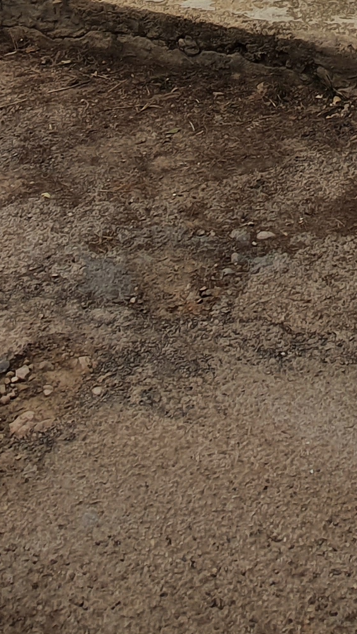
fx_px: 1094
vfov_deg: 24.0
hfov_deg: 18.1
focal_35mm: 65
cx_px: 346
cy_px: -364
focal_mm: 1.8
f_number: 2.2
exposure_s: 1/800
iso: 50
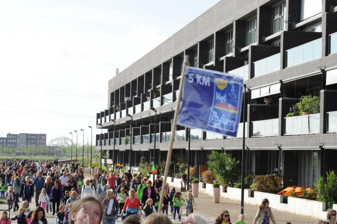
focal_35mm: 113
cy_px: 149
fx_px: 1057
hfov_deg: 18.1
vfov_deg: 12.1
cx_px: 164
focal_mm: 70
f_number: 9
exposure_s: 1/250
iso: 200
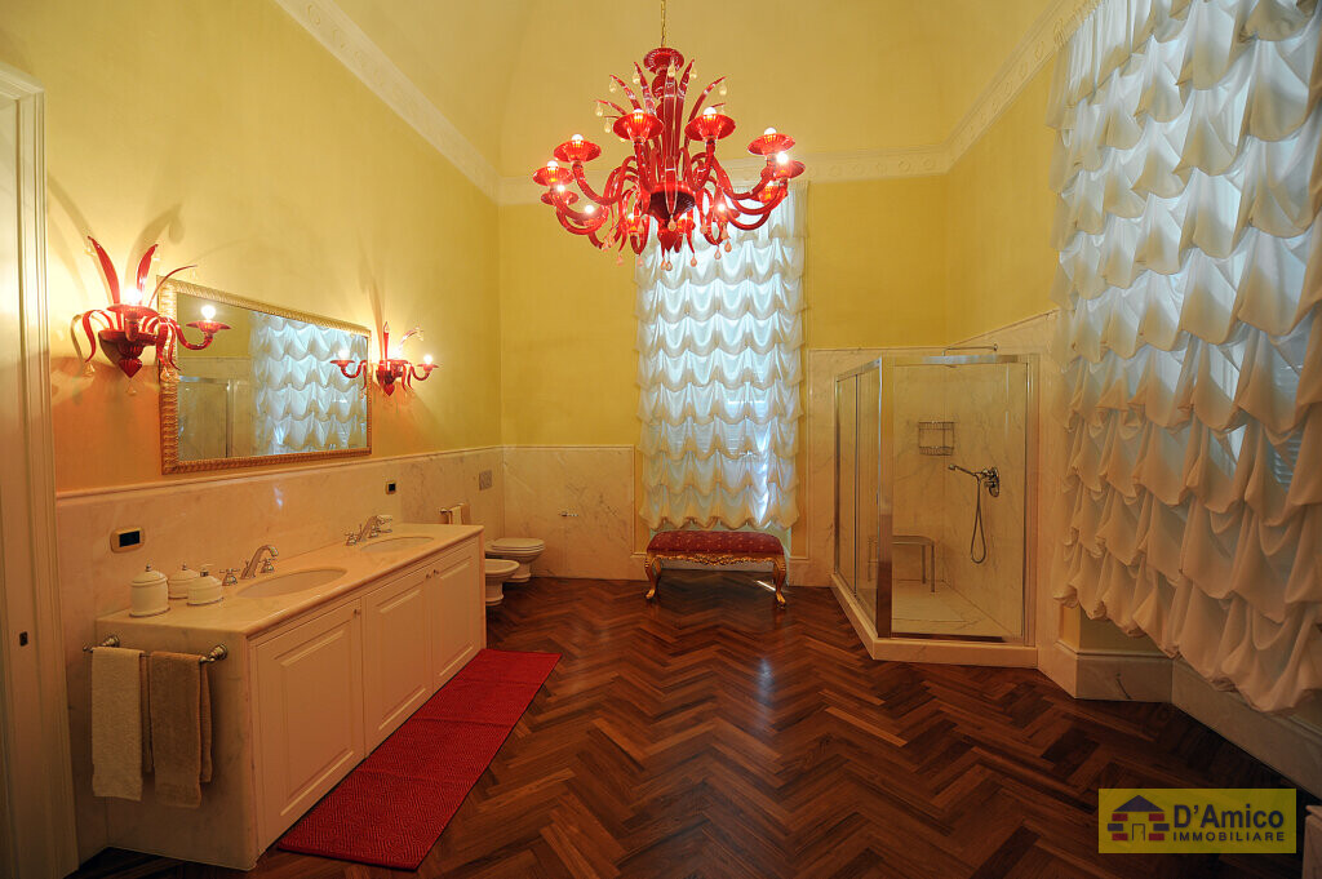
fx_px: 514
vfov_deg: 81.1
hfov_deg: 104.3
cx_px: 661
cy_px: 440
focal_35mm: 14
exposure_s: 1/40
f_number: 3.2
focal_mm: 14
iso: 400
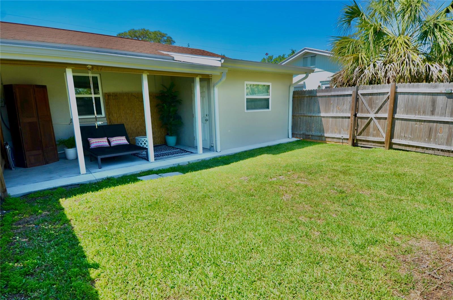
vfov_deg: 36.7
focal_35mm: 36
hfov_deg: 53.2
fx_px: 452
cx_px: 226
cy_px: 150
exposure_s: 1/250
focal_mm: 24
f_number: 8
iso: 140
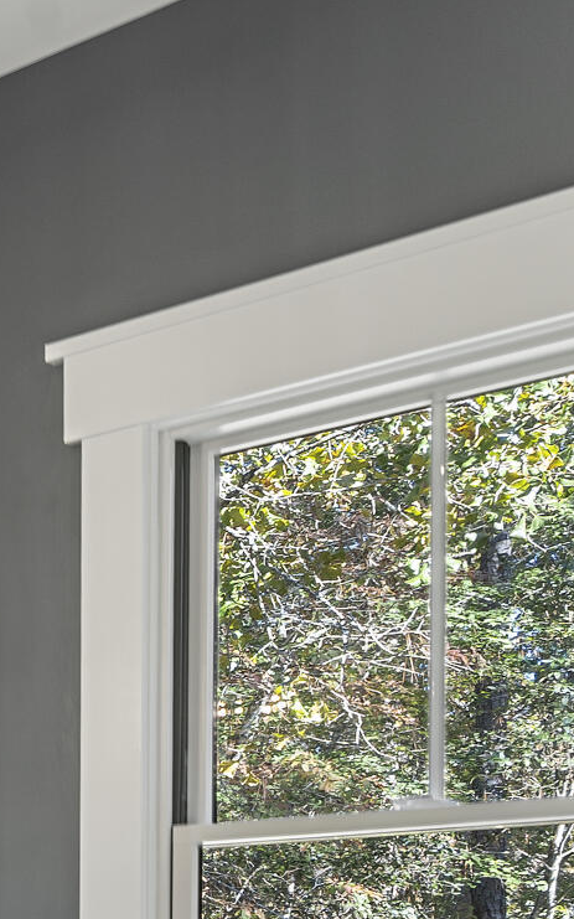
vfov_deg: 28.3
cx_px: -996
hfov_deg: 12.5
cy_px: 1010
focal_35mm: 66
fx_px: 1652
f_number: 8
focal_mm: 16
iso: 50
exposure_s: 1.6
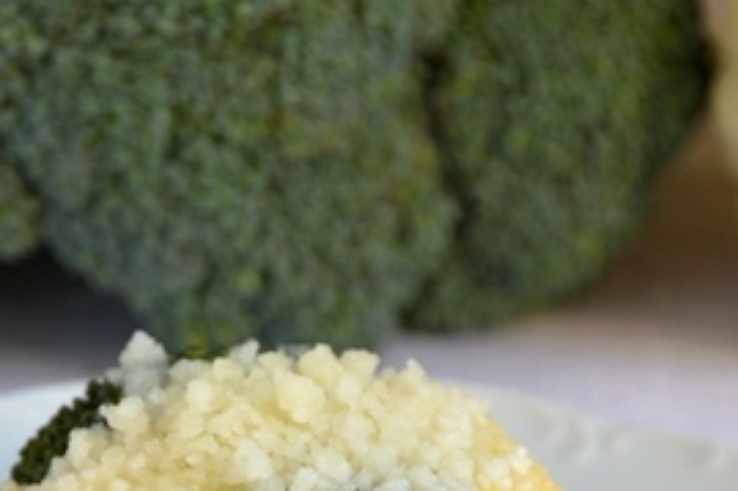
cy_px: 560
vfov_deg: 6.6
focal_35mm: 207
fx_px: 4241
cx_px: 376
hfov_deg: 9.9
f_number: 5.6
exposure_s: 1/125
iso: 320
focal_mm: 58
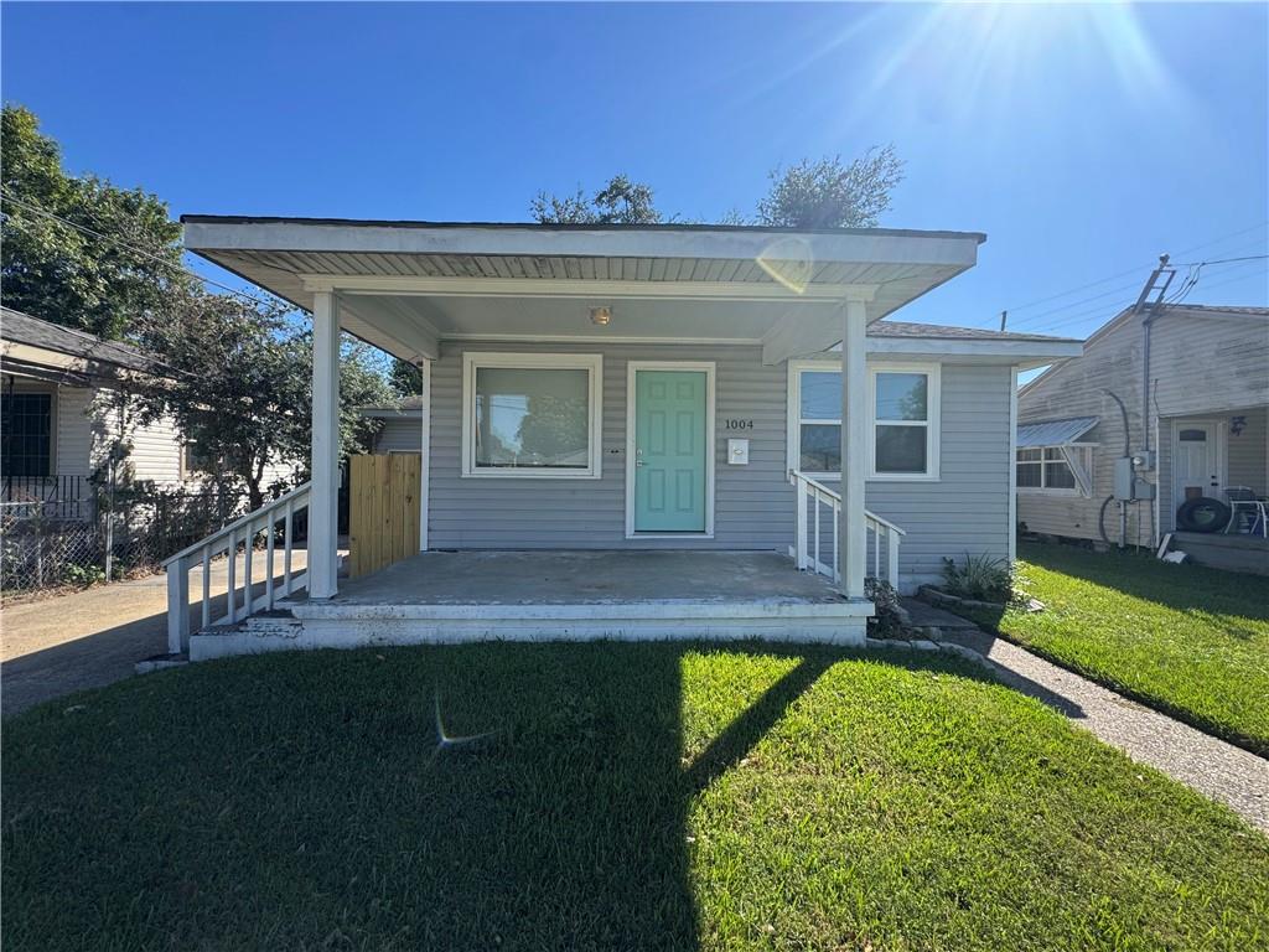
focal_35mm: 14
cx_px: 634
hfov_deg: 102.1
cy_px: 476
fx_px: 513
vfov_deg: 85.7
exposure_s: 1/675
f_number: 2.2
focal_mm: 2.22
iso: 40
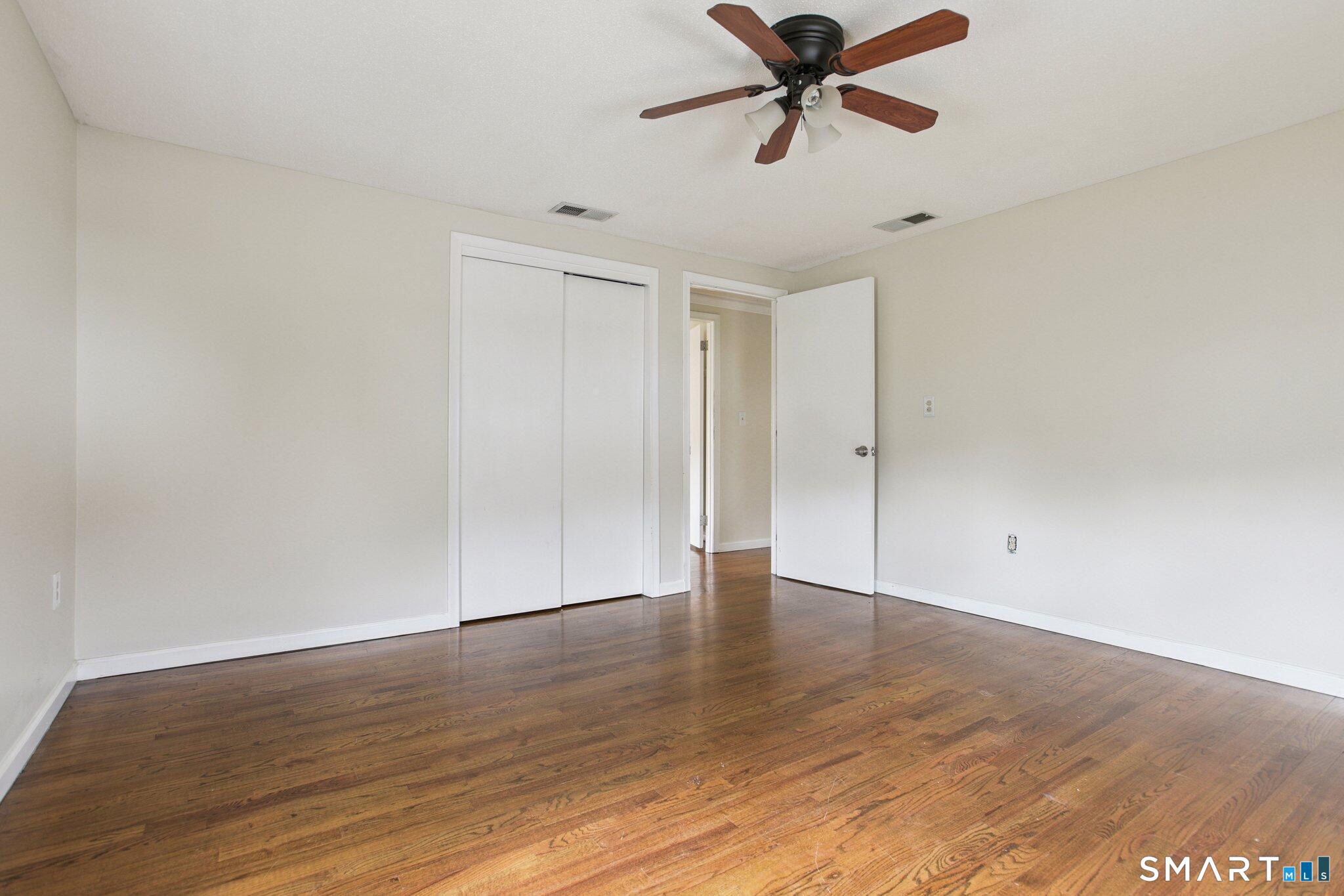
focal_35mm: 17
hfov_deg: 93.3
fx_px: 635
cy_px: 448
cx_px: 672
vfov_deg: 70.4
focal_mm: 17
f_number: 11
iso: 400
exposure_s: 1/5
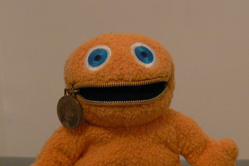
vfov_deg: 13.4
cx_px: 125
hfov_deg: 20.0
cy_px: 88
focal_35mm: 102
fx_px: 705
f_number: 3.2
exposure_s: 1/4
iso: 200
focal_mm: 11.8
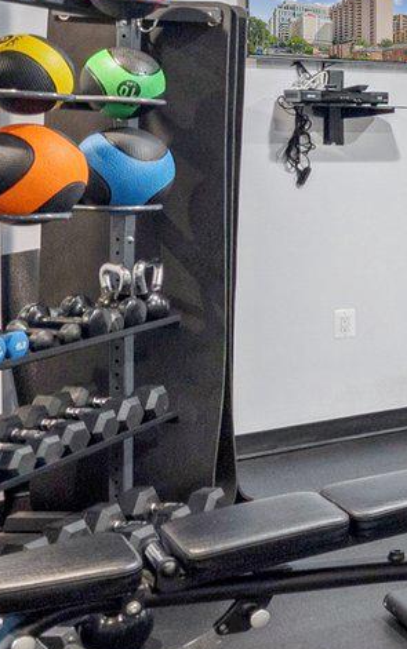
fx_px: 1099
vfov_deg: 32.2
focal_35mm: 62
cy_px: 151
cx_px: 839
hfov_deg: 15.9
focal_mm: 14
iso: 640
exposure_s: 1/60
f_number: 4.5
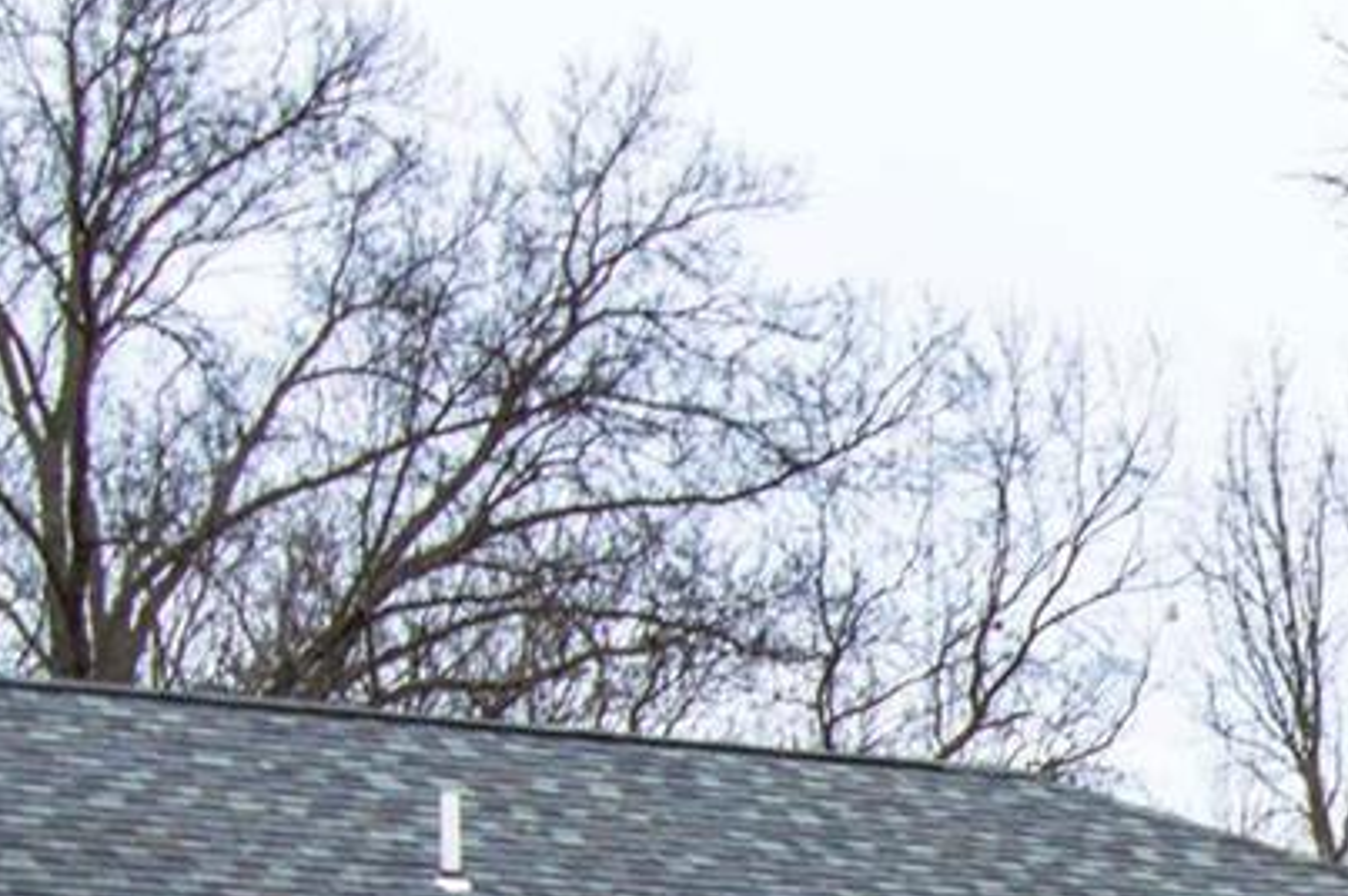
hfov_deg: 13.1
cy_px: 1605
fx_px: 5350
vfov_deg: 9.2
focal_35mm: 143
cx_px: 2378
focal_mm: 24
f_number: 8
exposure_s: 1/500
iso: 320
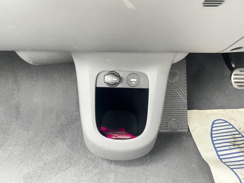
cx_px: 122
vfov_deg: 53.1
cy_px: 92
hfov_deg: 67.3
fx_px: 183
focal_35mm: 26
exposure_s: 1/60
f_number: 1.5
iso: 500
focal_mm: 5.7
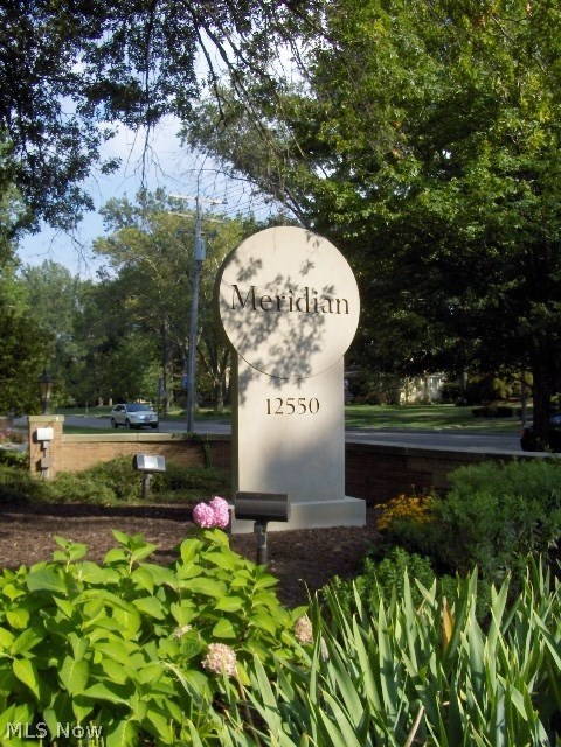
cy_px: 374
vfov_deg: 52.6
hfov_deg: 40.7
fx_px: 756
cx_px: 280
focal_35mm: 35
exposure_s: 1/408
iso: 100
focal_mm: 5.8
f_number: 4.3
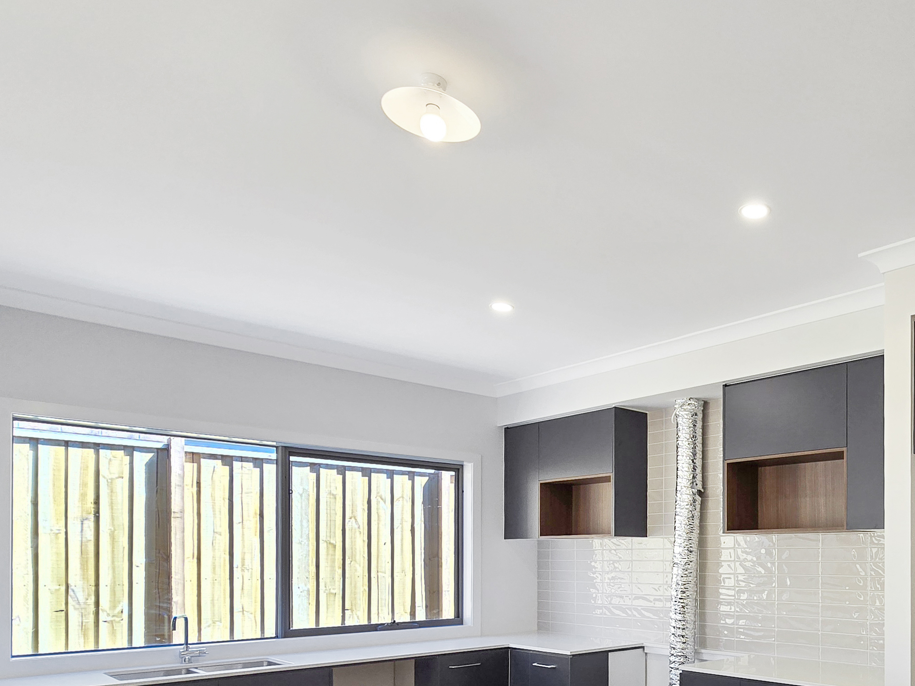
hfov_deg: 63.0
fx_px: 661
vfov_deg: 50.8
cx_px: 741
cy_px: 569
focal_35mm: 25
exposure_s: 1/131
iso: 50
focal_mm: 2.2
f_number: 2.2
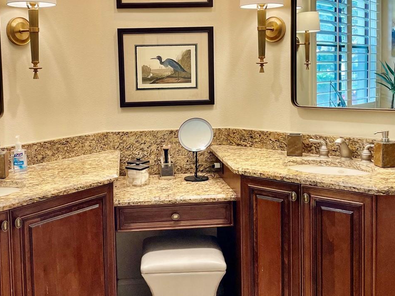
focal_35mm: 44
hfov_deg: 42.8
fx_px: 502
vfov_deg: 32.7
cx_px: 163
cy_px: 108
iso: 125
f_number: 1.6
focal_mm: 4.2
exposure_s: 1/120
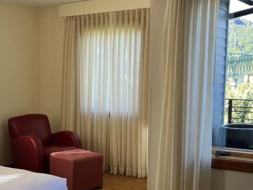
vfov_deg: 26.9
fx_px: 395
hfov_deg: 34.3
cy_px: 123
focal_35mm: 54
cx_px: 46
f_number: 1.6
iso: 50
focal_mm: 5.1
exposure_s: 1/122
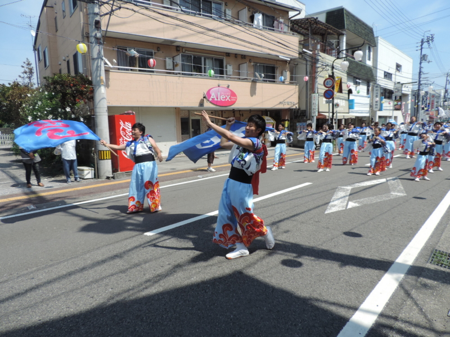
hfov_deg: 71.6
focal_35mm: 24
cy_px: 168
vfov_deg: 56.8
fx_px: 312
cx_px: 225
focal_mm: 4.3
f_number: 3
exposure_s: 1/1000
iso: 80
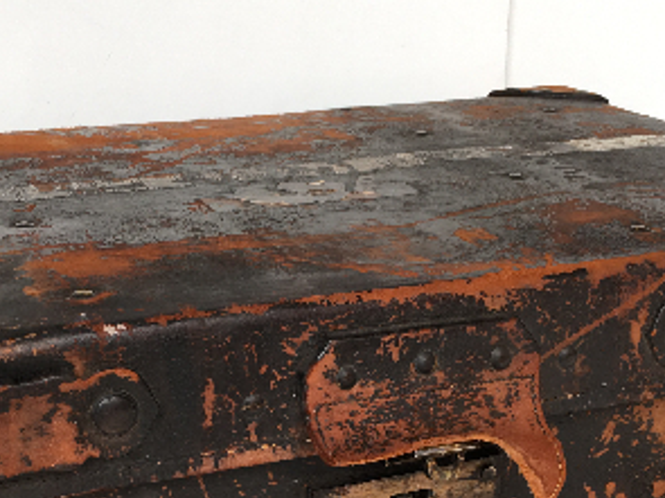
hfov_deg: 30.6
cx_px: 264
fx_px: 1210
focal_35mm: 63
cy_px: 466
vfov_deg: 22.6
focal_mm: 4.15
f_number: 2.2
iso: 40
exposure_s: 1/100
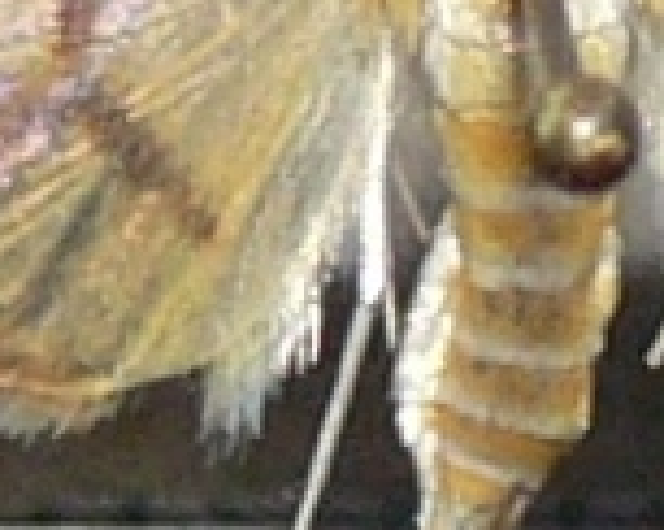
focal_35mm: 134
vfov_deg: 11.3
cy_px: -83
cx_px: 512
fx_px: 2630
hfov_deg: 14.3
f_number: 4
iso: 100
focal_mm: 7.4
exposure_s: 1/30
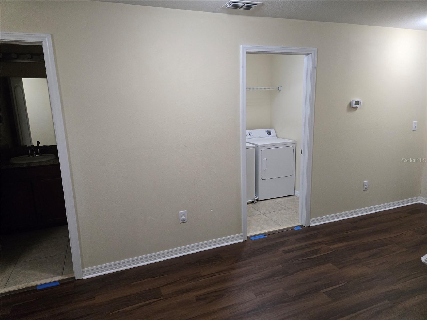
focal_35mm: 23
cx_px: 214
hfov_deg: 73.9
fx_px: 284
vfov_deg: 58.9
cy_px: 160
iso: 800
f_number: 1.8
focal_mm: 5.4
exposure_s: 1/120
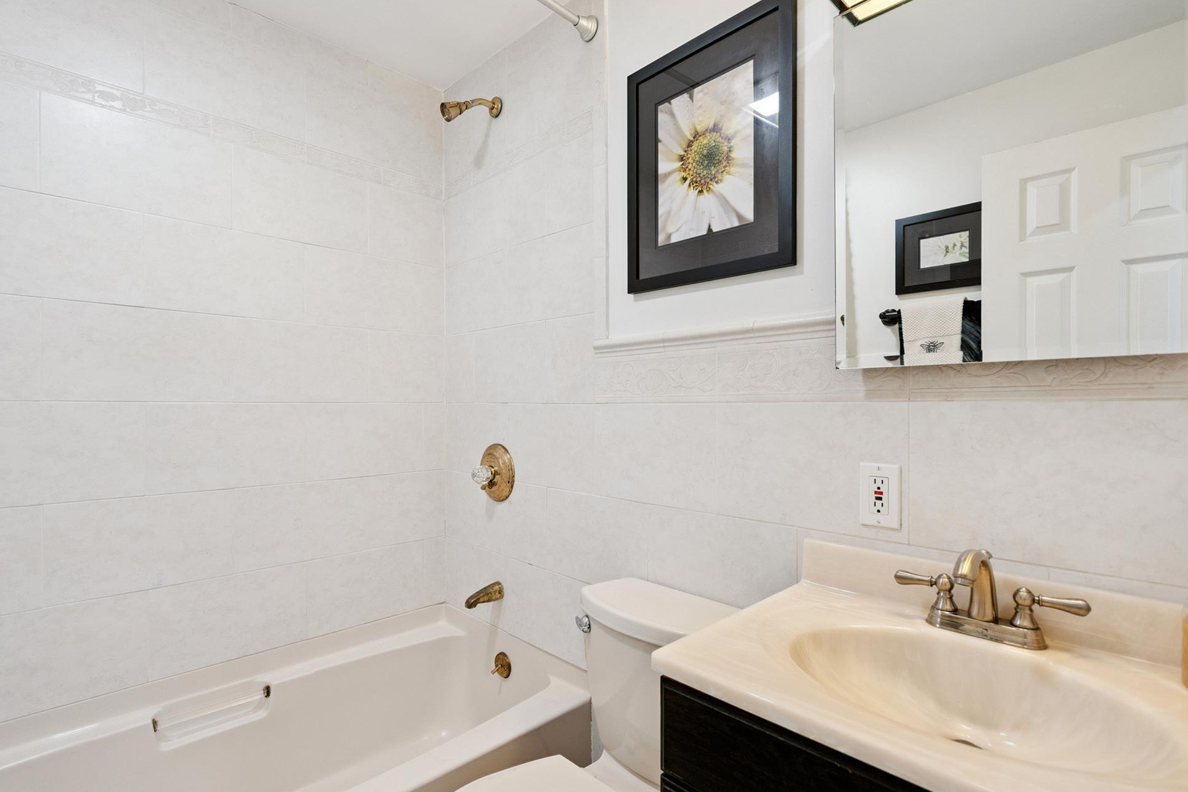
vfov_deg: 70.4
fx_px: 561
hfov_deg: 93.2
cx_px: 611
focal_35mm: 17
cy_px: 397
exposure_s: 1/80
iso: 500
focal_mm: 16
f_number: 5.6
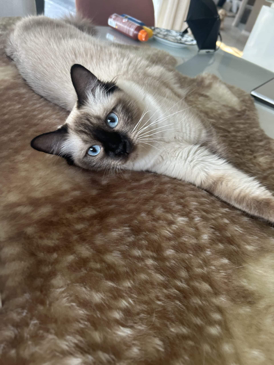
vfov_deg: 67.3
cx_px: 137
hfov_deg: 53.1
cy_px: 182
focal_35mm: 26
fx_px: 274
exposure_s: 1/60
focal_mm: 5.7
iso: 160
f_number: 1.5
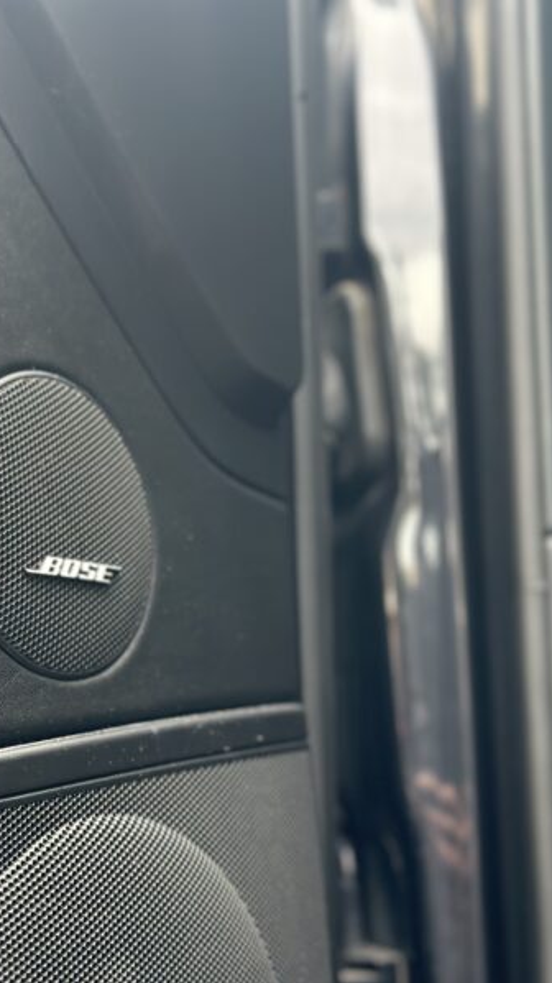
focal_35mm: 70
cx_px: 7
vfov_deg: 30.2
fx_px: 1823
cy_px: 492
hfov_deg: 16.9
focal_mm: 6.86
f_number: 1.78
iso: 125
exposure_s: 1/83
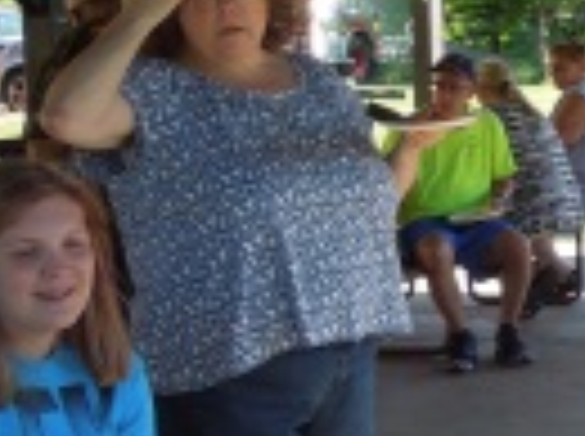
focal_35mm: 108
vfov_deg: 13.6
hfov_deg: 15.3
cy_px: 155
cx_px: 1112
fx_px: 1822
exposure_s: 1/125
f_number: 3.5
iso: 100
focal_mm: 5
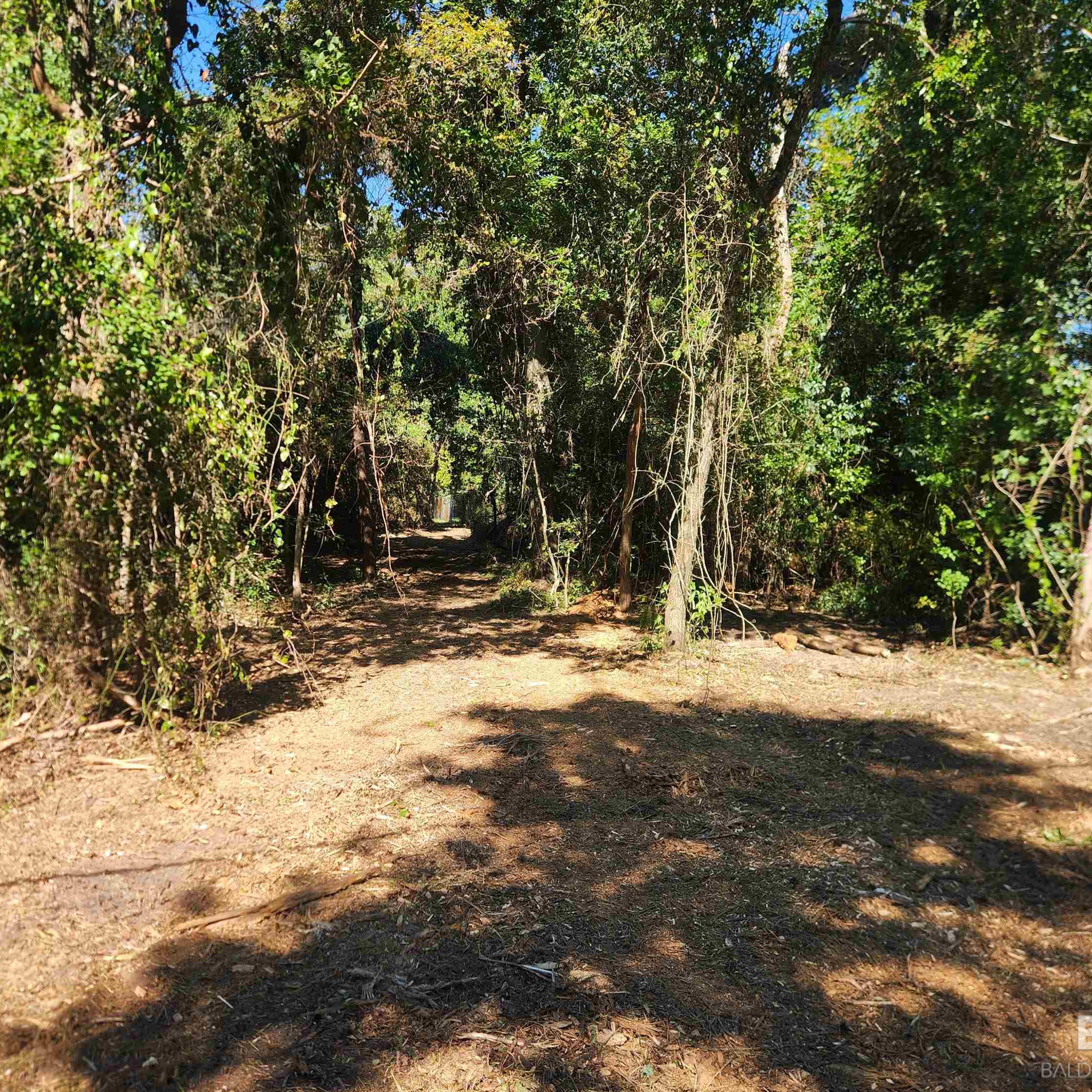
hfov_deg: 57.1
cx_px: 482
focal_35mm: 28
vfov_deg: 57.3
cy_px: 554
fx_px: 999
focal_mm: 5.4
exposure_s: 1/441
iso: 20
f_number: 1.8
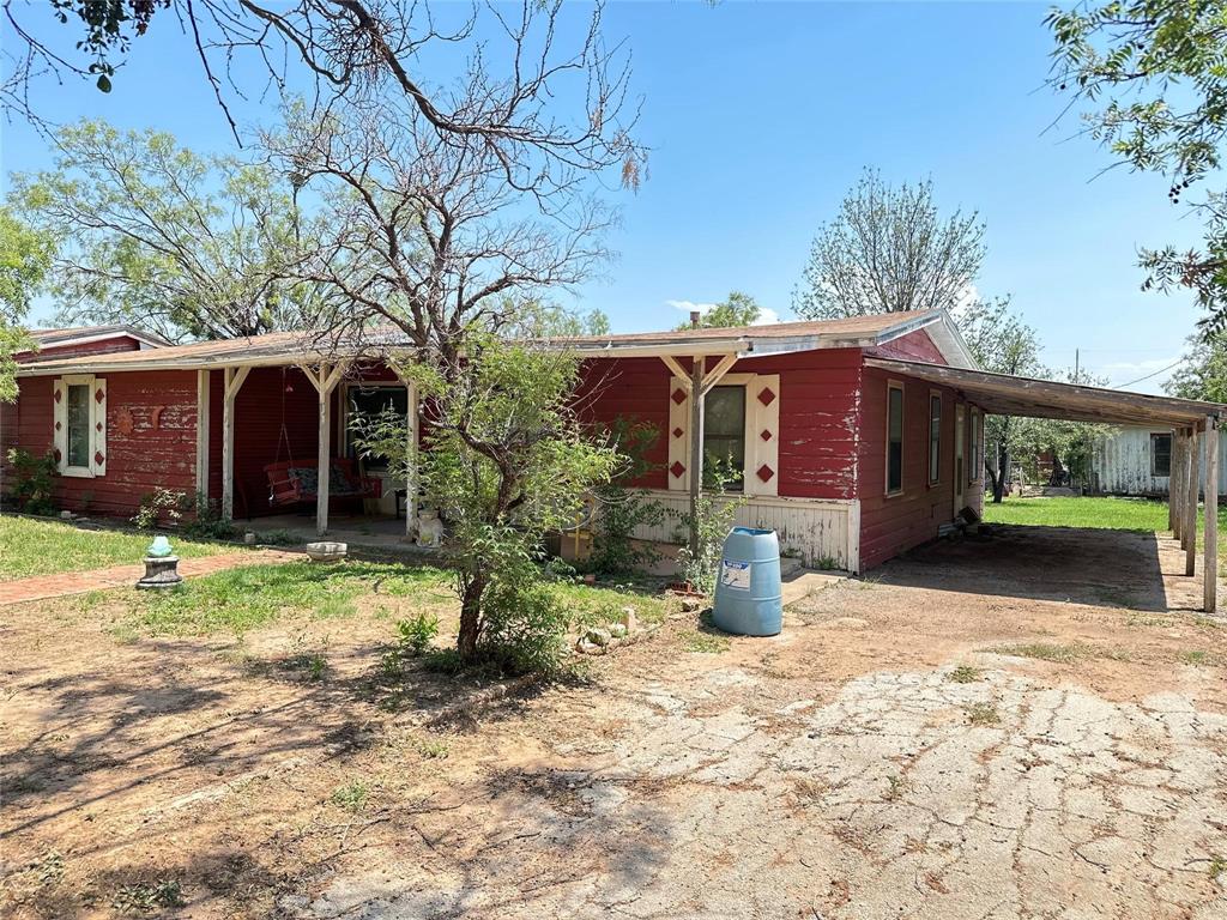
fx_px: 851
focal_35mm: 24
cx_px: 614
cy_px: 460
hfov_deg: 71.6
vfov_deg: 56.8
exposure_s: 1/1095
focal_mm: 6.86
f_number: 1.78
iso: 80
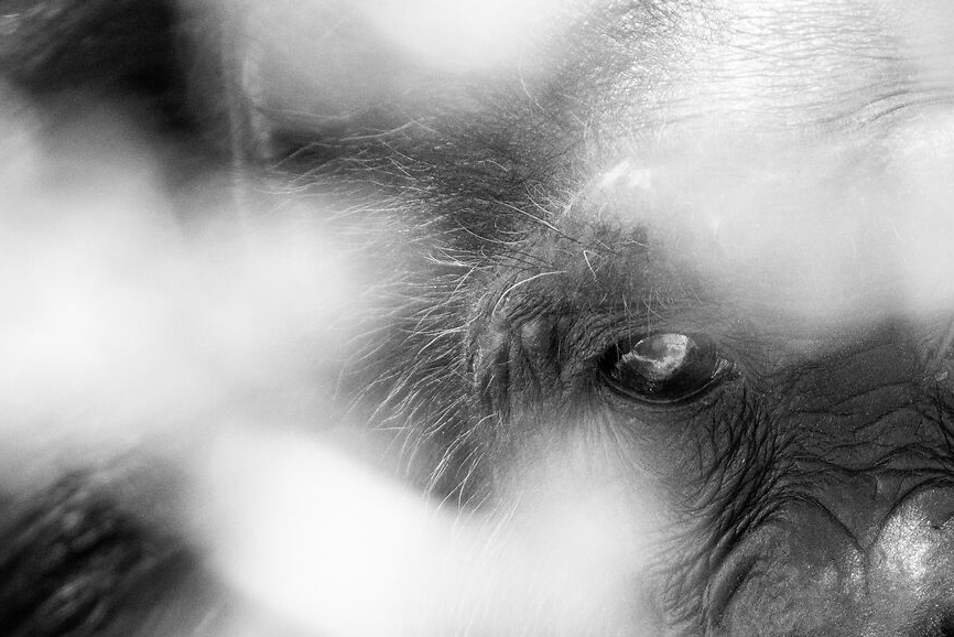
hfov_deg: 1.2
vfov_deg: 0.8
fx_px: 44055
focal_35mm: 1662
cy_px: 802
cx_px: 816
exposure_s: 1/1250
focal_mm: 600
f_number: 6.3
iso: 3600
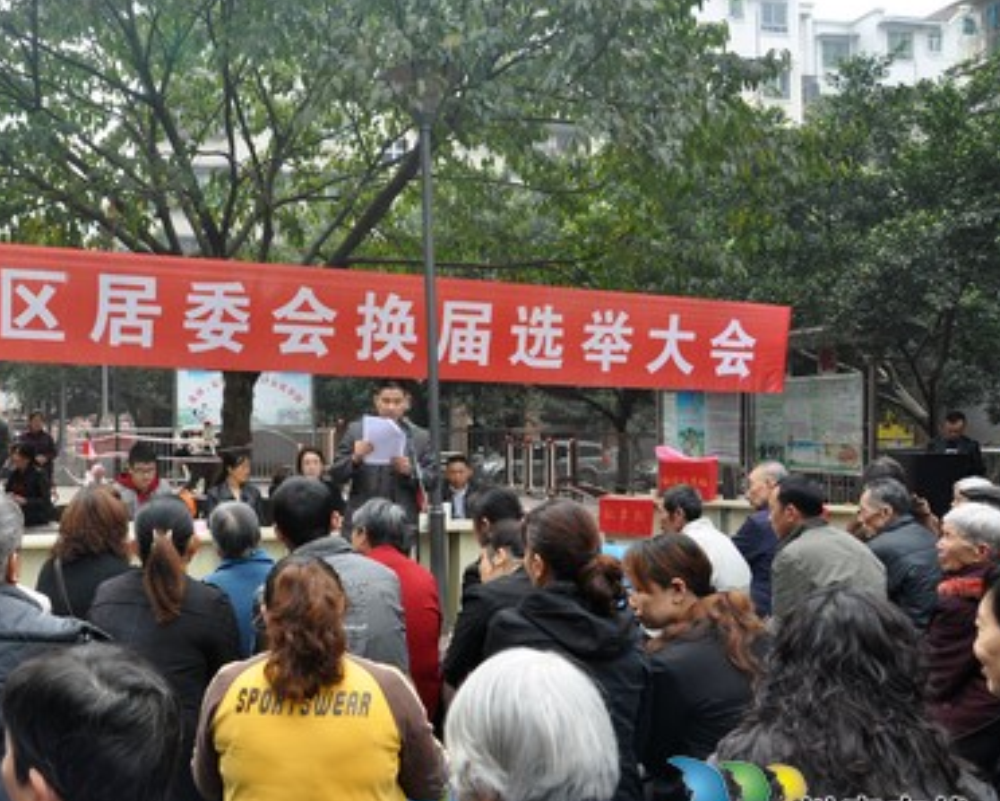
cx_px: 336
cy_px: 430
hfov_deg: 51.9
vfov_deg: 43.4
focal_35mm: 34
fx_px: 1007
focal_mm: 18
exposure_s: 1/200
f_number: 8
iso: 500
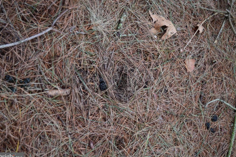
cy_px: 78
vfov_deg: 25.1
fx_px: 354
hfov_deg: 36.9
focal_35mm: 54
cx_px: 122
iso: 400
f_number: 4.5
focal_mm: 34
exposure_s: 1/80
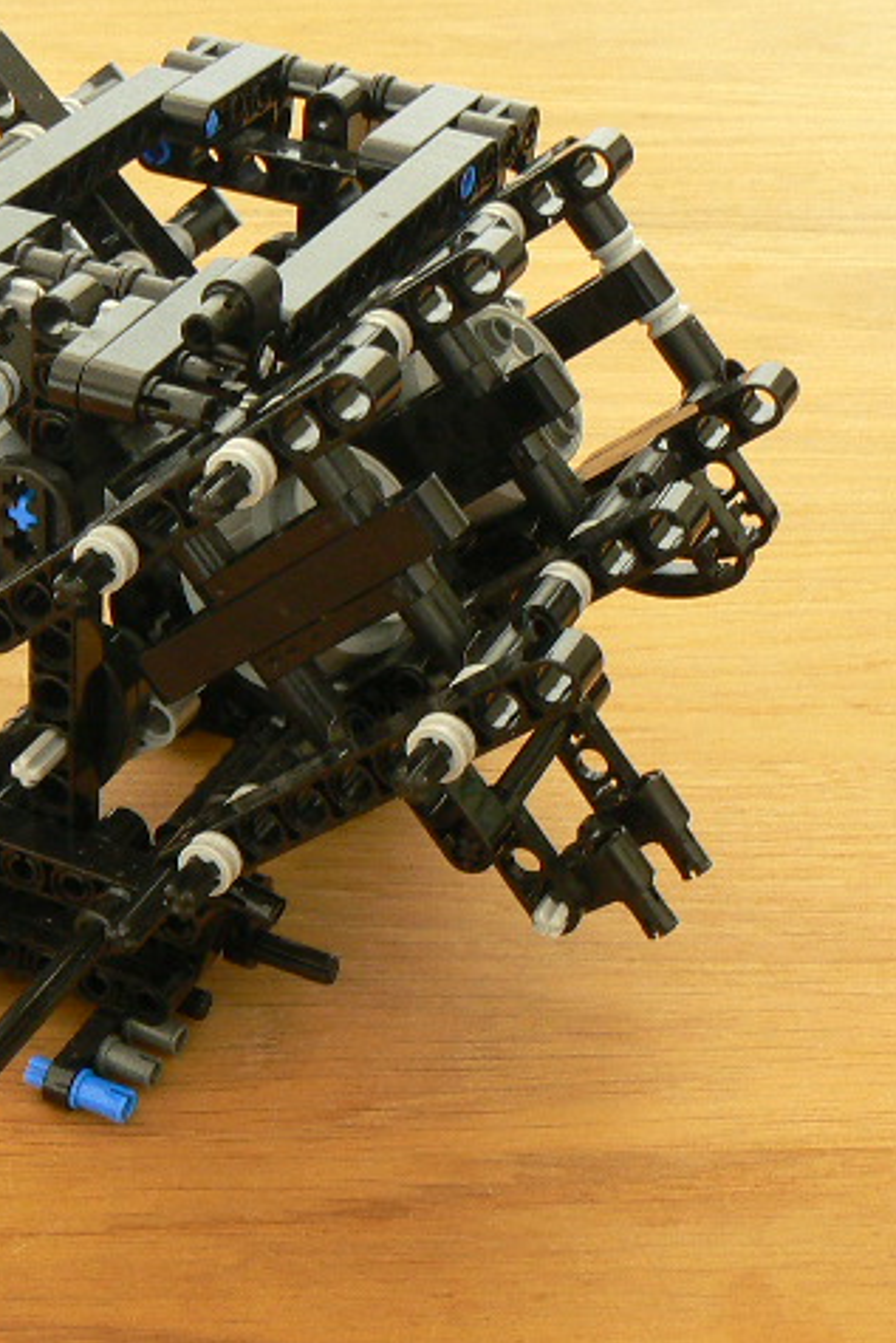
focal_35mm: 70
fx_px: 2611
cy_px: 670
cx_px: 54
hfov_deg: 19.1
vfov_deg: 28.8
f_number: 5
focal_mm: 6.2
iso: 100
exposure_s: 2
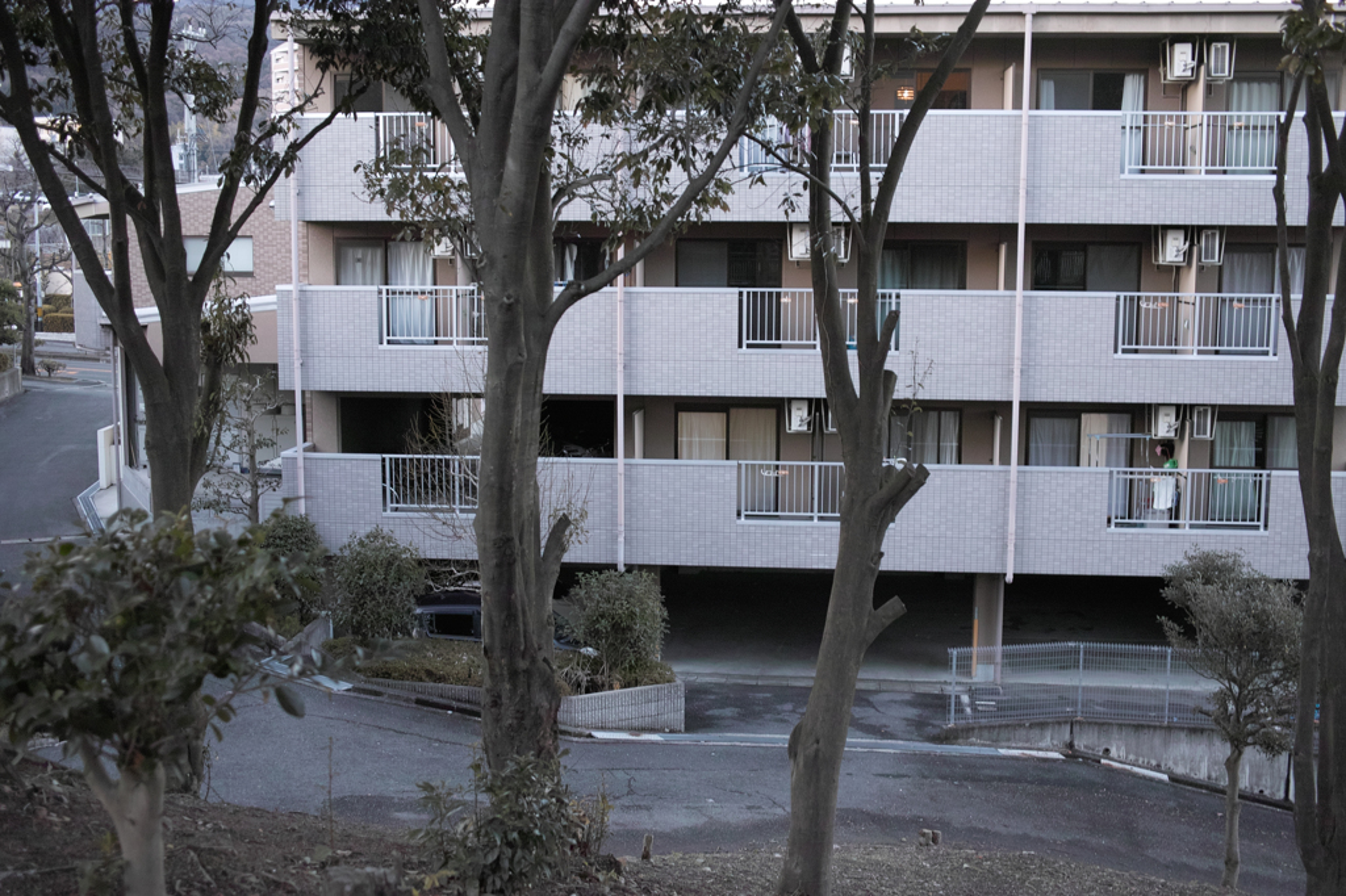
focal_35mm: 41
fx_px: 1532
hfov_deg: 47.4
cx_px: 673
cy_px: 448
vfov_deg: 32.6
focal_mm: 24.2
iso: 400
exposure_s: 1/25
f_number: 2.8
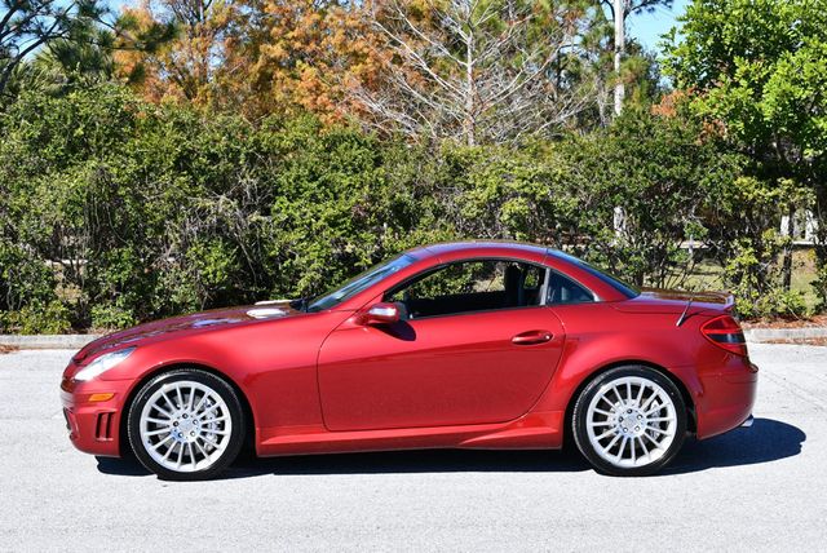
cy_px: 276
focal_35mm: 72
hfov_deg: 28.0
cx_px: 414
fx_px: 1655
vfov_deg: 19.0
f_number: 8
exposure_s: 1/250
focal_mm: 36
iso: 110
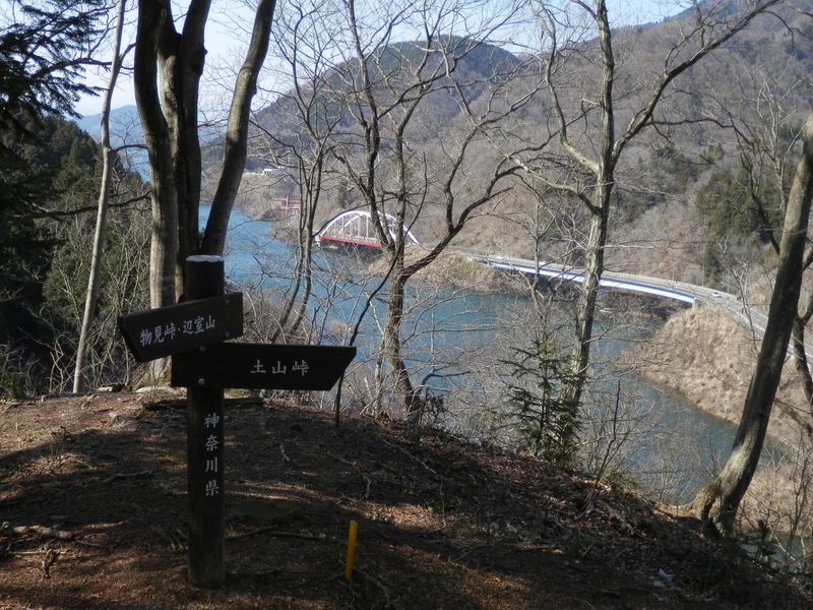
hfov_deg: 42.1
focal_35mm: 45
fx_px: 1057
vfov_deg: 32.2
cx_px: 406
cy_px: 305
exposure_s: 1/320
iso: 80
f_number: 3.8
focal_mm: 8
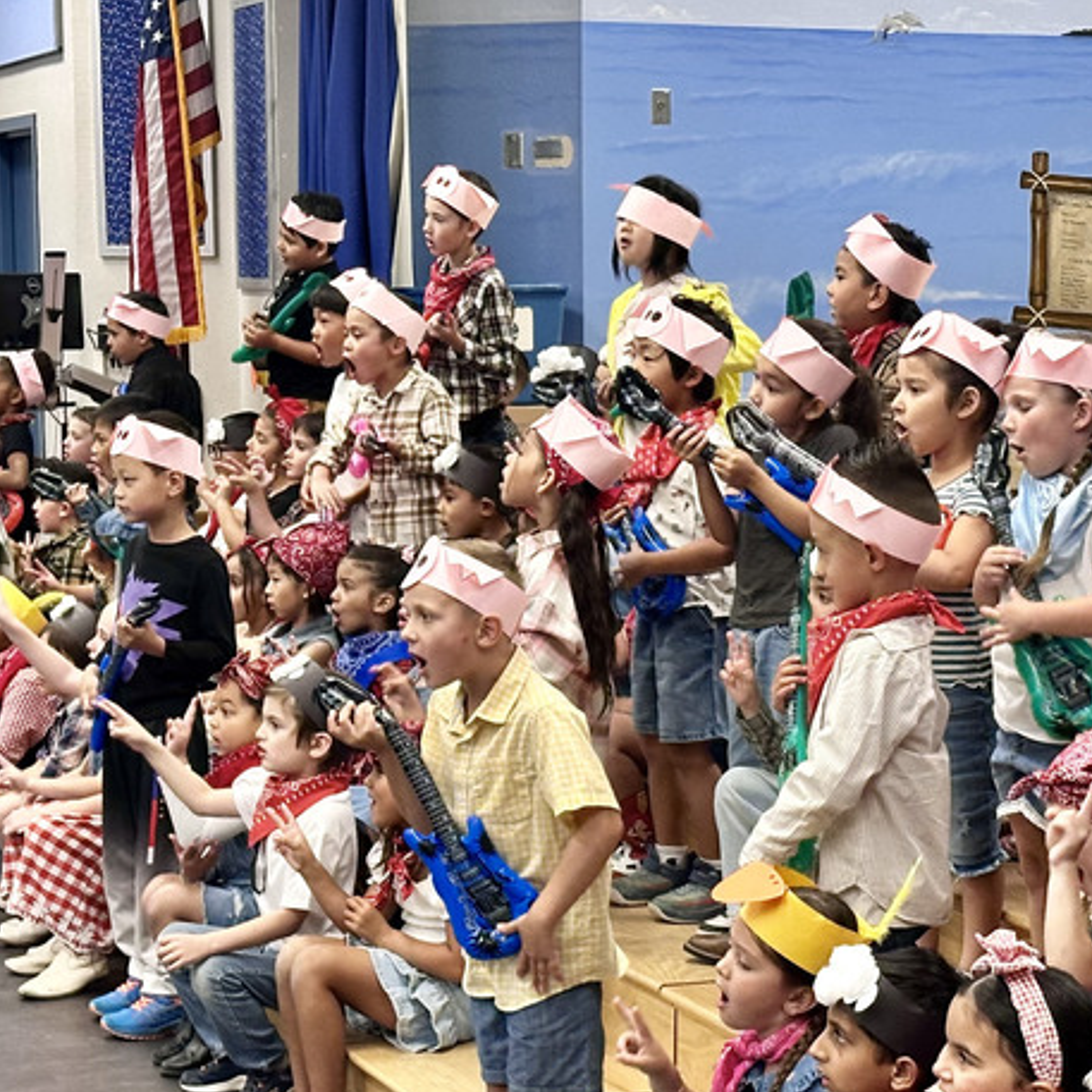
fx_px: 3391
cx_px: 705
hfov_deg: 18.3
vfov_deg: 18.3
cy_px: 667
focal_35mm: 95
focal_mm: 6.86
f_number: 1.78
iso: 200
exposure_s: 1/60
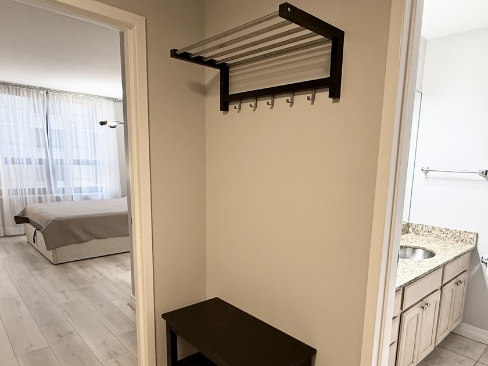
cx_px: 288
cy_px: 222
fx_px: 338
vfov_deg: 56.3
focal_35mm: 24
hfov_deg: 71.0
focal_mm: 2.22
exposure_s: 1/60
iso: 250
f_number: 2.2
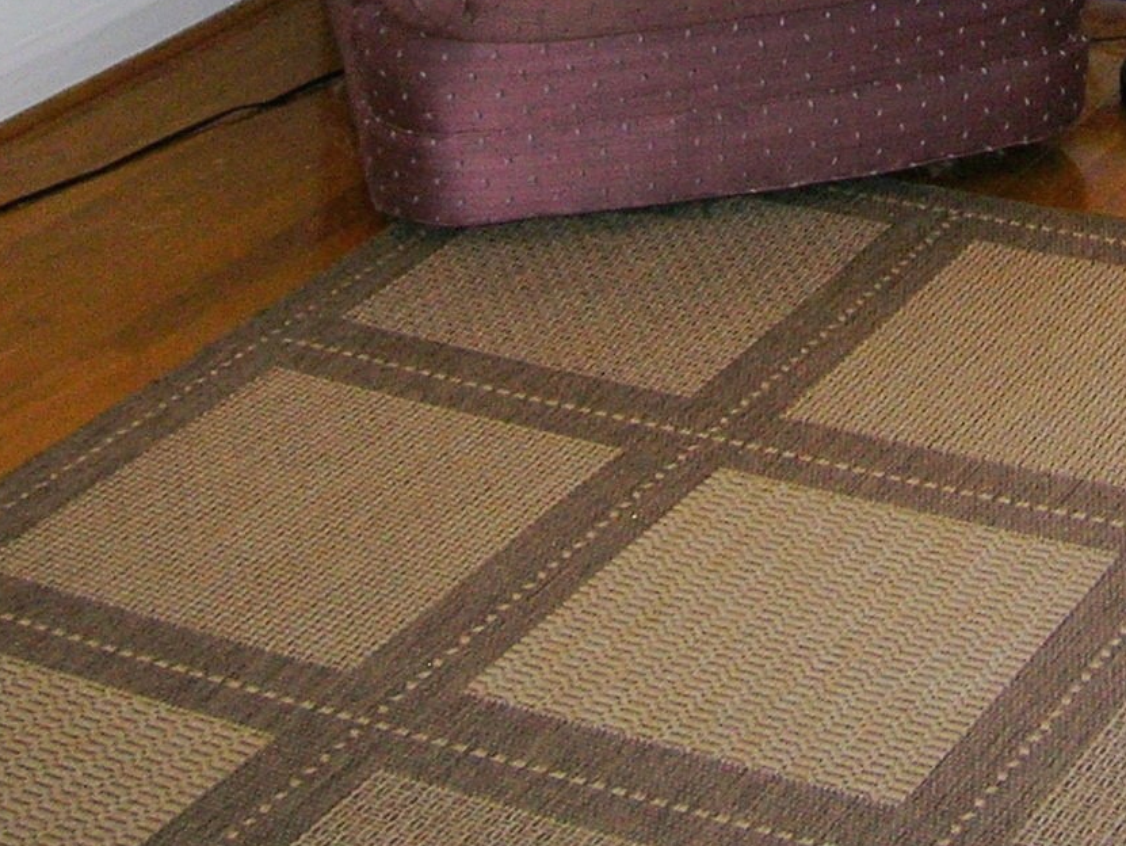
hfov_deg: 18.1
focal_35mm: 106
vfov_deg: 13.2
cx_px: 1091
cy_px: -432
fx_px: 3449
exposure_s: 1/60.1
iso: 52
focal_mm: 5.7
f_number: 2.9
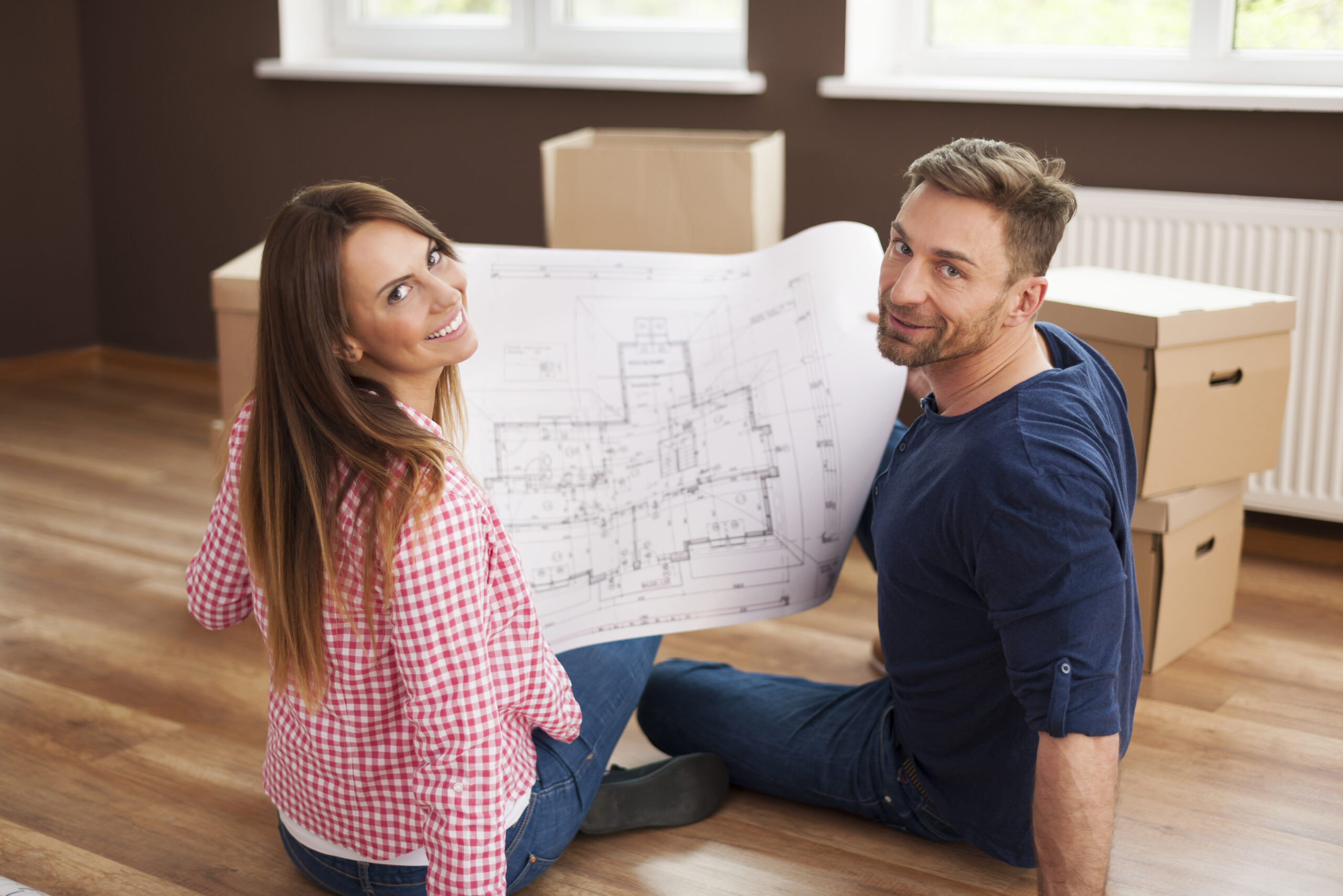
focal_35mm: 50
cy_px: 448
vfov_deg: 27.0
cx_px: 672
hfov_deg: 39.6
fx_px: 1865
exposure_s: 1/100
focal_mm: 50
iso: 100
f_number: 2
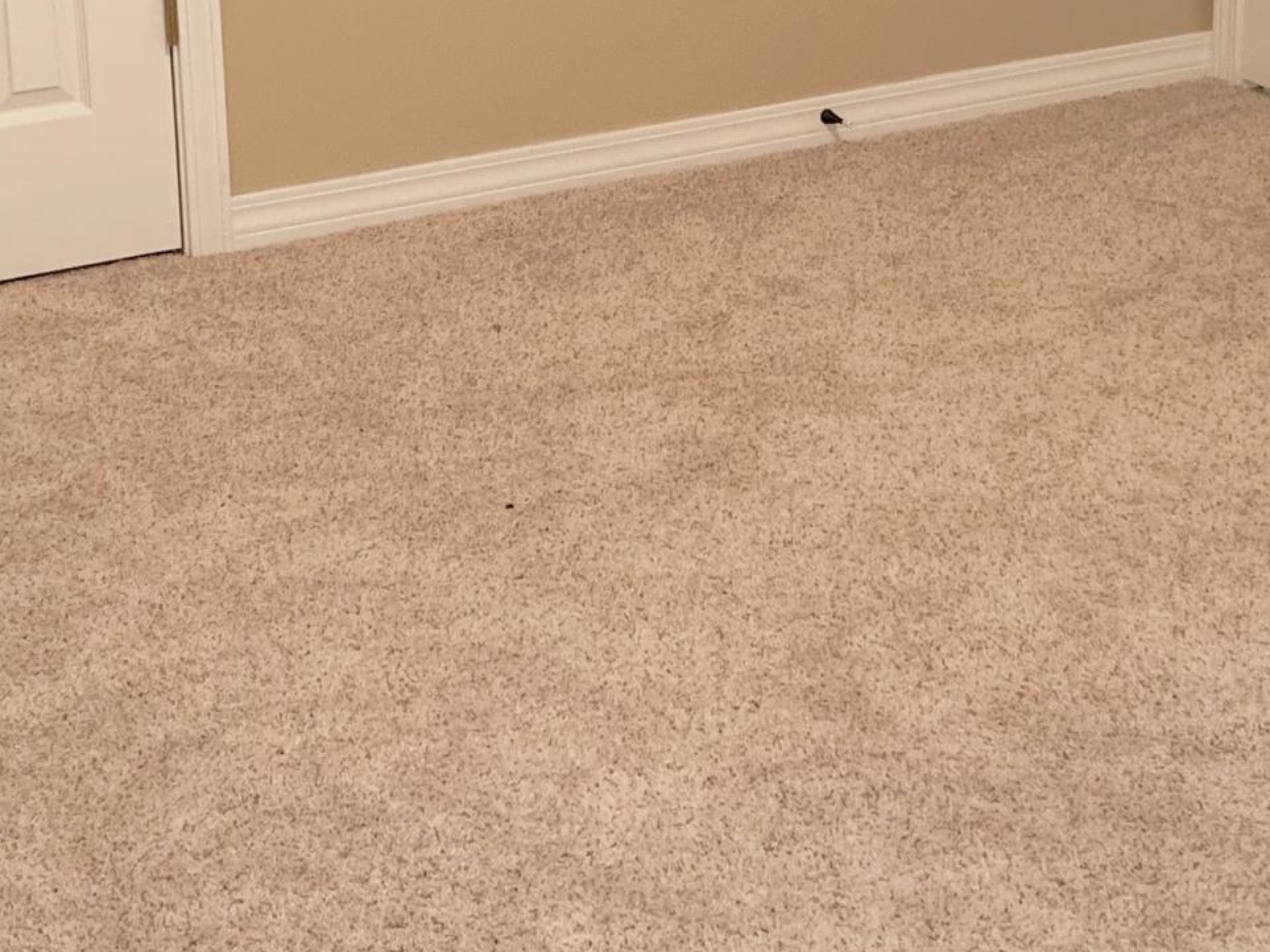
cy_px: 65
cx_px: 766
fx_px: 2971
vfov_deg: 17.9
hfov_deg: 24.1
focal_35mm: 81
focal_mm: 4.25
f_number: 1.8
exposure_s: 1/60
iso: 320
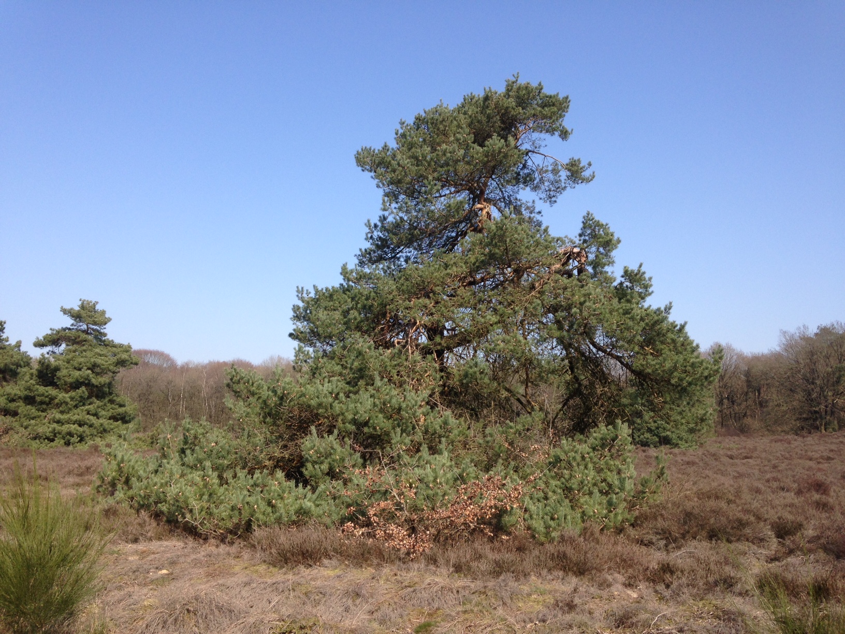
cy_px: 317
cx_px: 422
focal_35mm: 33
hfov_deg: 55.4
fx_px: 806
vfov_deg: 42.9
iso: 50
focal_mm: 4.12
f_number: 2.4
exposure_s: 1/1106
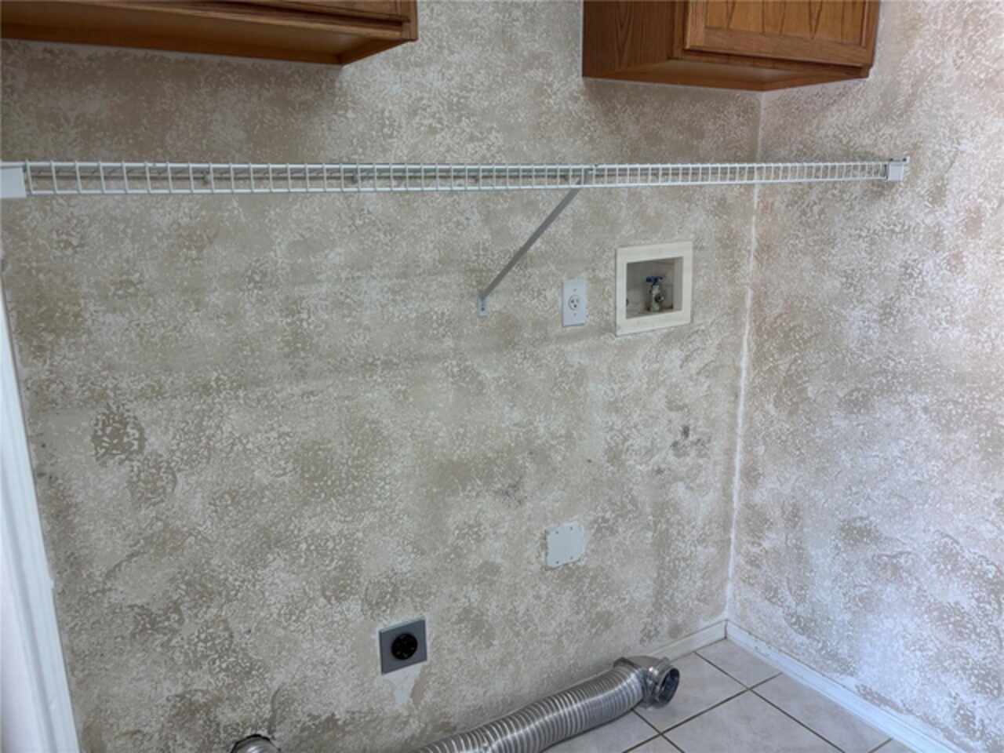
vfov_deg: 53.1
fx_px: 754
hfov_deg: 67.3
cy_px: 376
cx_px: 502
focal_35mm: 26
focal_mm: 5.96
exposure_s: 1/120
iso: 100
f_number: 1.6
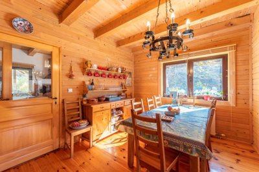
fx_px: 101
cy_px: 86
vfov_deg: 81.1
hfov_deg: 104.3
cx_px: 130
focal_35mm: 14
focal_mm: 14
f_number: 4
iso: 100
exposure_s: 1/50
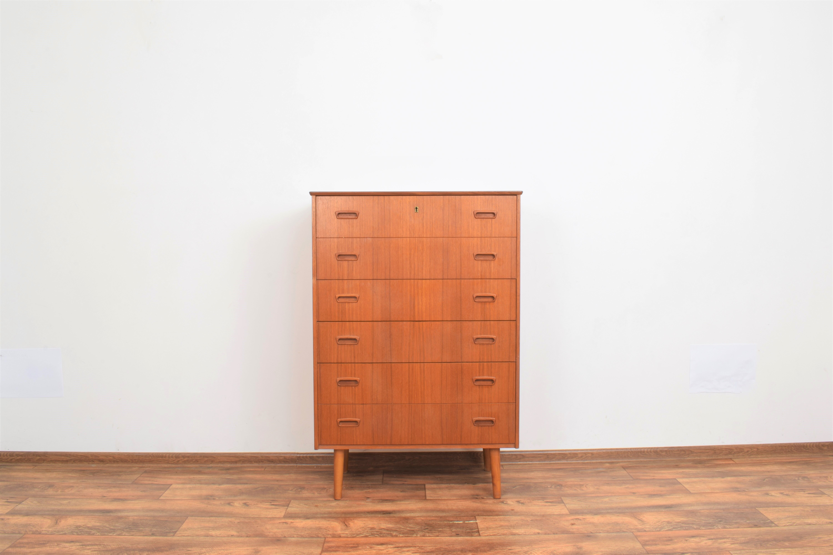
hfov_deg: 61.9
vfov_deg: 43.6
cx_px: 416
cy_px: 278
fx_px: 694
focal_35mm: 30
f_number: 25
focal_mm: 20
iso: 100
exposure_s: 4
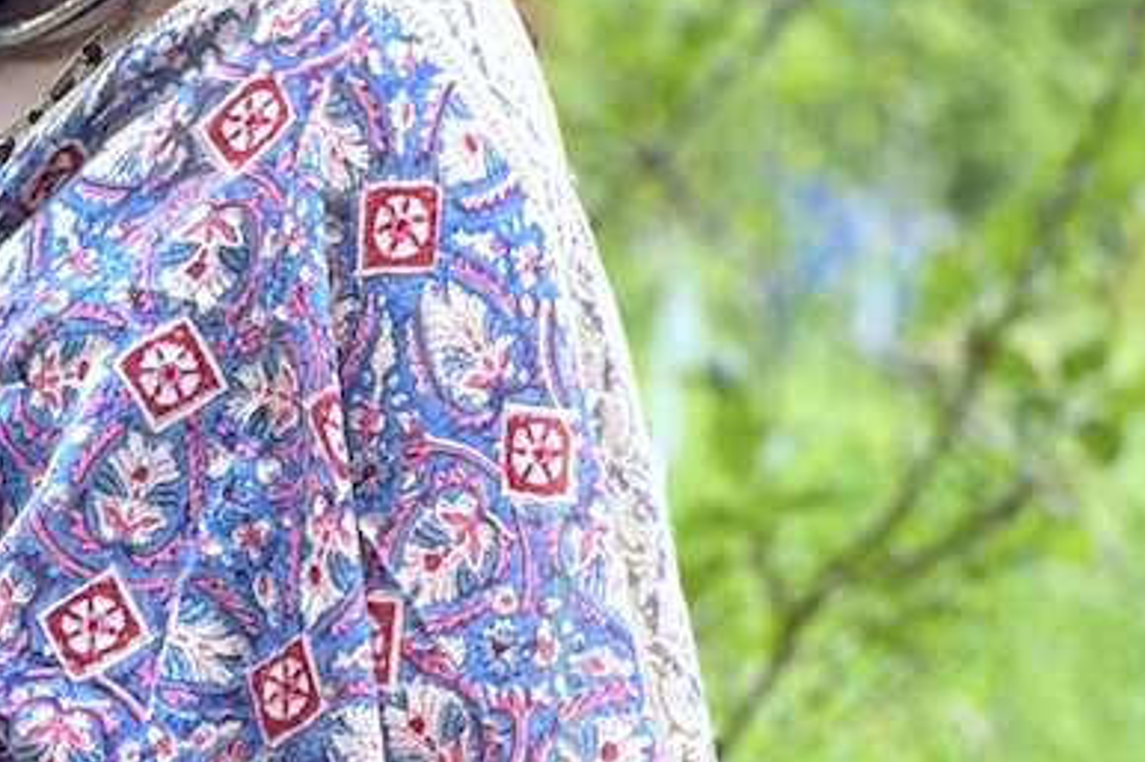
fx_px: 9378
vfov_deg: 4.6
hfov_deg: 7.0
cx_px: 147
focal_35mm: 295
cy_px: 1453
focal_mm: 9
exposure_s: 1/99
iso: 40
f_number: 2.8
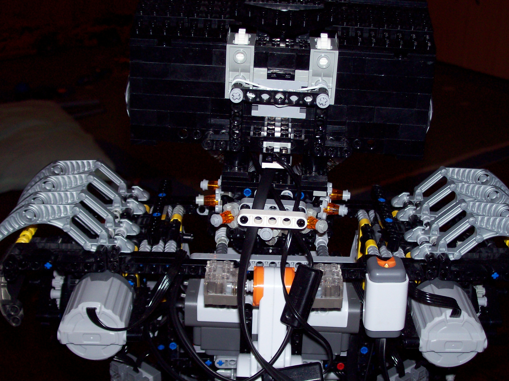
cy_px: 190
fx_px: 823
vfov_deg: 26.1
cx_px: 254
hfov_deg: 34.4
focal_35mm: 56
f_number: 3.4
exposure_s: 1/83.6
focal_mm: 9.4
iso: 80
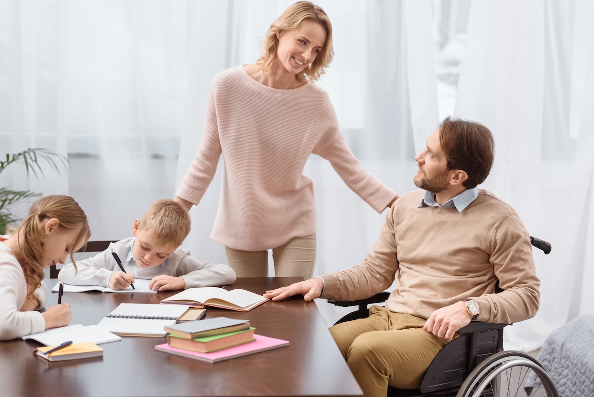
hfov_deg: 24.8
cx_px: 297
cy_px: 198
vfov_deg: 16.7
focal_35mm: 82
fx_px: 1353
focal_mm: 82
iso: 500
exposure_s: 1/125
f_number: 3.5
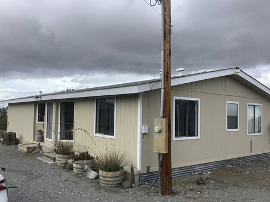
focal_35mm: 33
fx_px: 257
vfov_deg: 42.9
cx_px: 142
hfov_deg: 55.4
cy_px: 105
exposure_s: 1/769
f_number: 2.4
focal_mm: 3.3
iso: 25
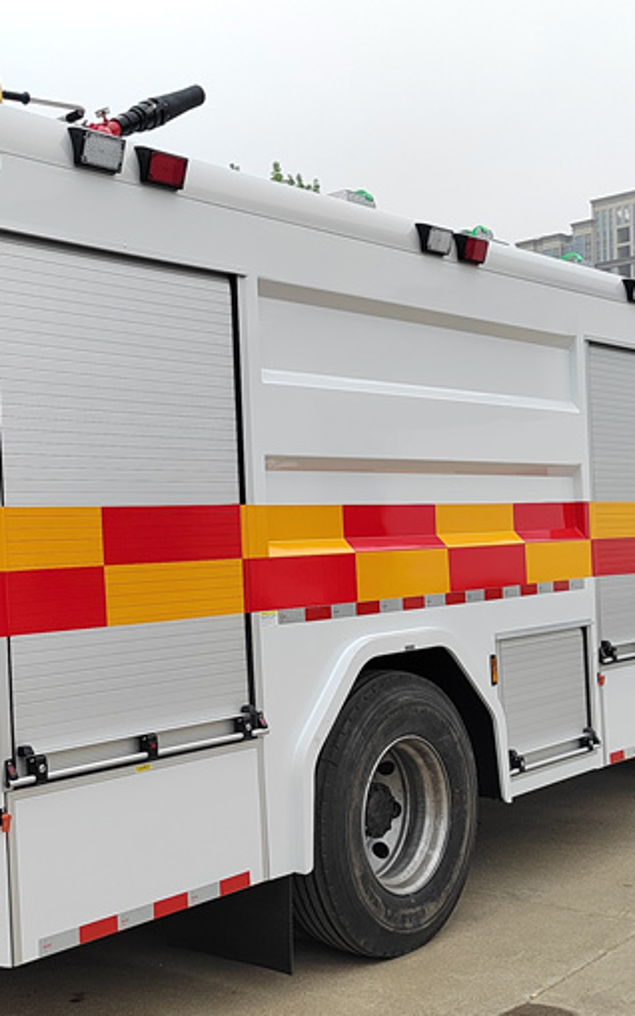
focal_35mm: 45
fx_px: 1246
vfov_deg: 44.3
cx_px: 164
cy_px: 543
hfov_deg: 28.2
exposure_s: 1/1535
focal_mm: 5.52
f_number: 1.9
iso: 388
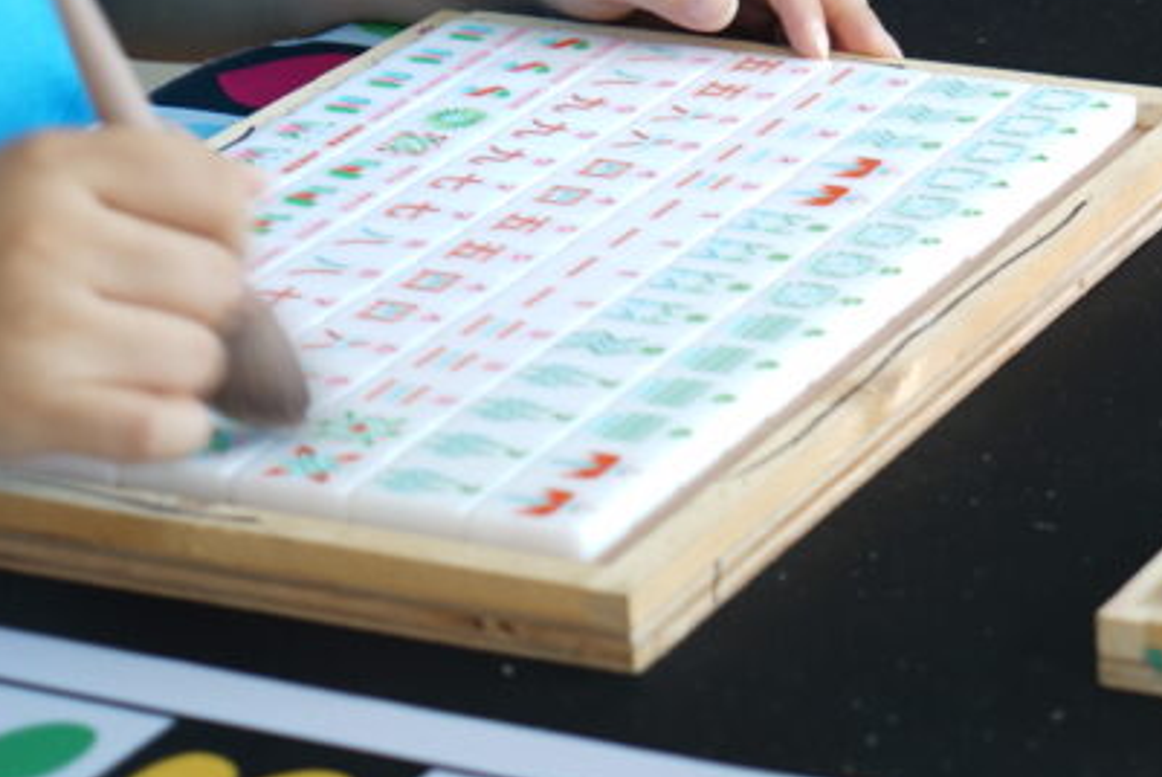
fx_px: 4780
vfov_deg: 9.3
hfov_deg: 13.4
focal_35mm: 148
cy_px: 178
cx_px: 1460
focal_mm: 58
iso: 64
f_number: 4
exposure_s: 1/20
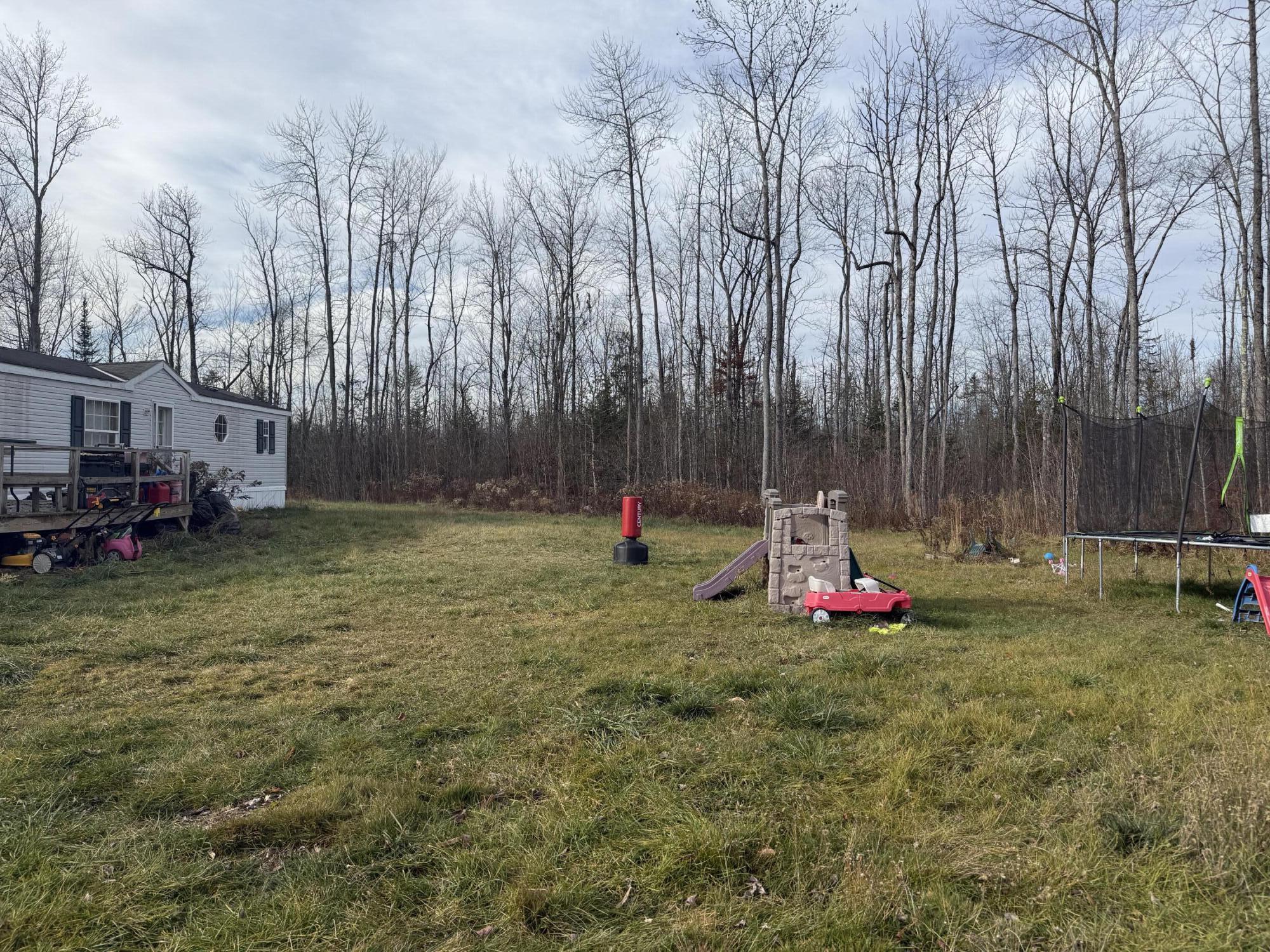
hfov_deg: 71.6
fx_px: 881
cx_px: 635
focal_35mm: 24
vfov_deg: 56.8
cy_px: 476
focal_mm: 6.76
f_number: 1.78
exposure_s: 1/3759
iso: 80
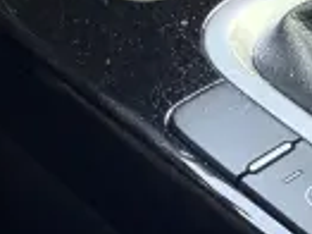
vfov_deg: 21.9
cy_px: 189
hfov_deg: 25.5
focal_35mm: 66
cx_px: 400
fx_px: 594
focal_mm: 2.22
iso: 200
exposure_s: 1/99
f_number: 2.2
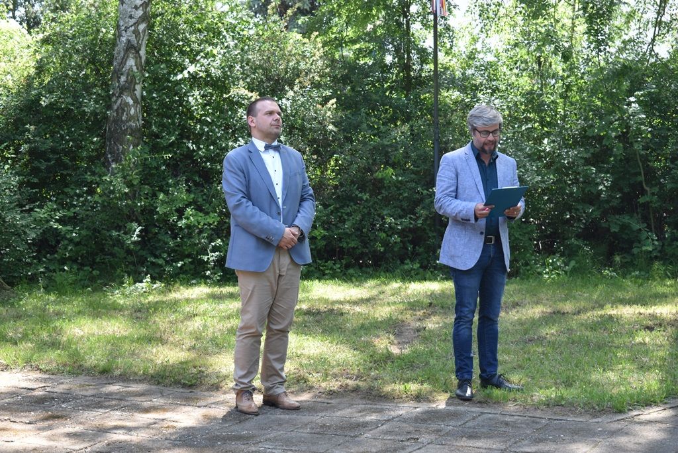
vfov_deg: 18.9
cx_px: 339
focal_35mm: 72
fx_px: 1356
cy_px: 226
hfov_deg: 28.1
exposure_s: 1/80
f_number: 5.3
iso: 200
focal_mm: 48
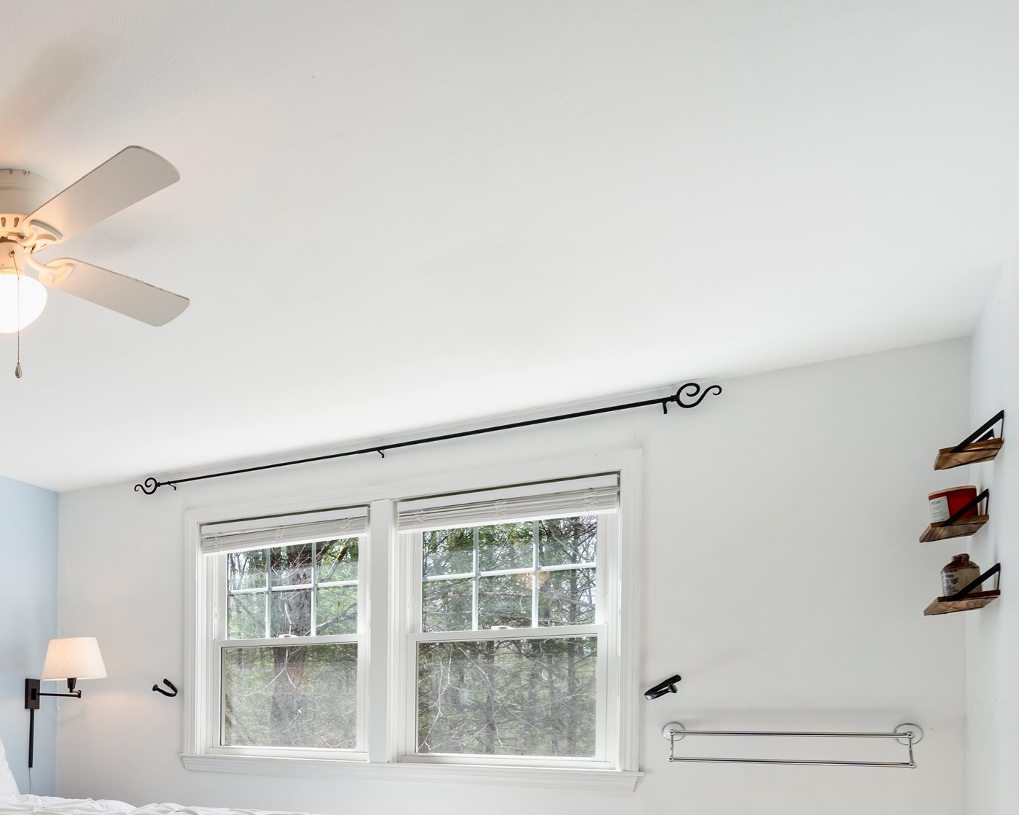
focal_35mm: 34
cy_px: 728
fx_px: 1026
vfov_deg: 40.2
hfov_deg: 43.1
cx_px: -59
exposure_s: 1/5
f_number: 8
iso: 125
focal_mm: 16.5
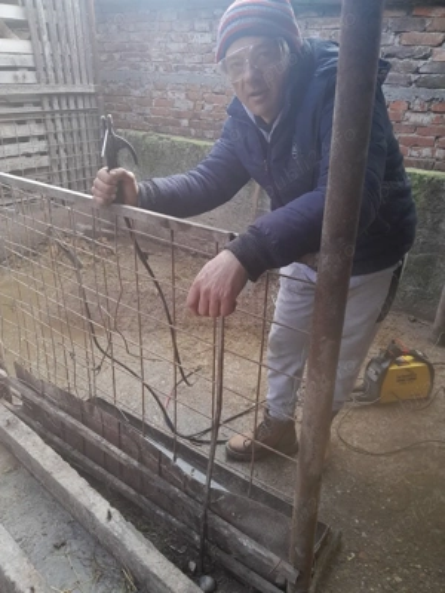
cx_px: 222
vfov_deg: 67.3
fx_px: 446
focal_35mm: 26
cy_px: 296
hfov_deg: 53.1
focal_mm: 3.98
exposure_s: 1/50
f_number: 1.8
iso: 40
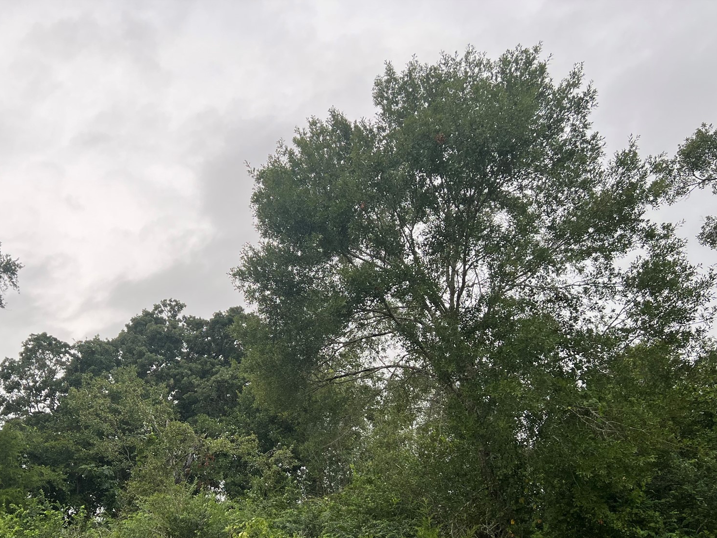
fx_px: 746
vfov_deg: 39.1
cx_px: 266
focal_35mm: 36
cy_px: 371
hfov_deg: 50.8
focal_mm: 5.7
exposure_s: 1/121
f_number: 1.5
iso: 50
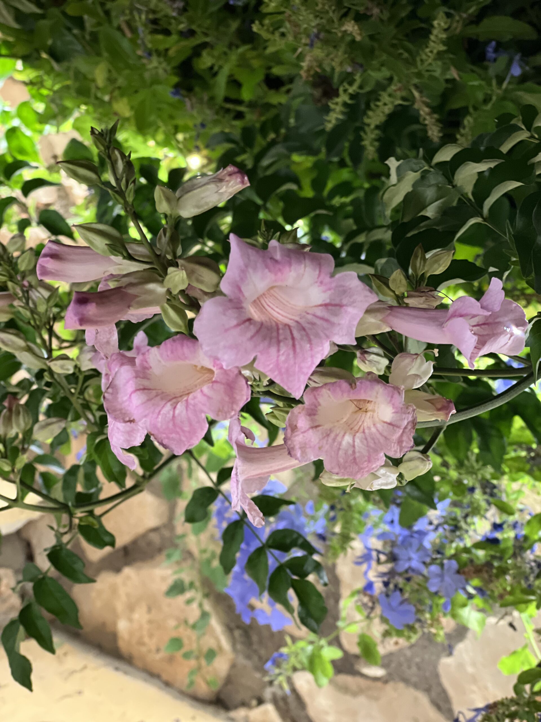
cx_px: 270
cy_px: 361
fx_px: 1605
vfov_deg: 25.3
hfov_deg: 19.1
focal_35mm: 77
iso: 320
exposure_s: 1/25
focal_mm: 9
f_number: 2.8
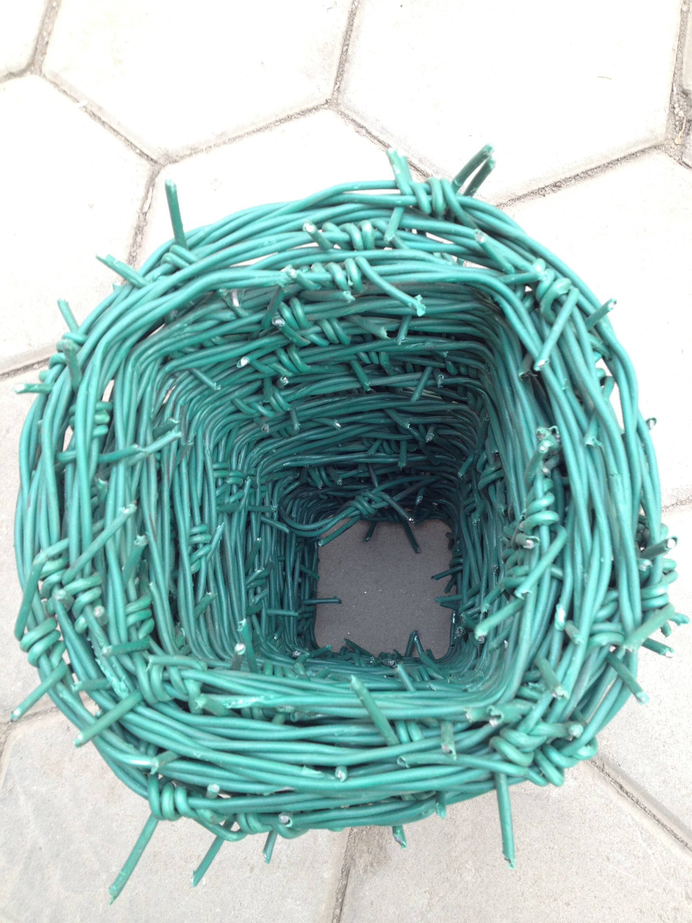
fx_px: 933
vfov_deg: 52.6
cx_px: 346
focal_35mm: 35
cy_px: 462
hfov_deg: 40.7
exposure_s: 1/30
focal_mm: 4.28
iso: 64
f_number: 2.4
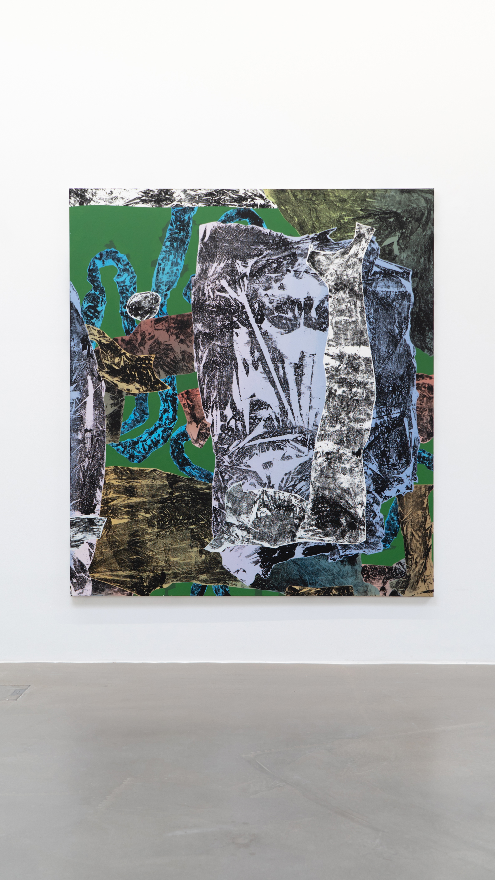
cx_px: 250
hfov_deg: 29.0
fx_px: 957
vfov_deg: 49.4
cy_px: 440
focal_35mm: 41
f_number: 5.6
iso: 320
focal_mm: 39
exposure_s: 1/50
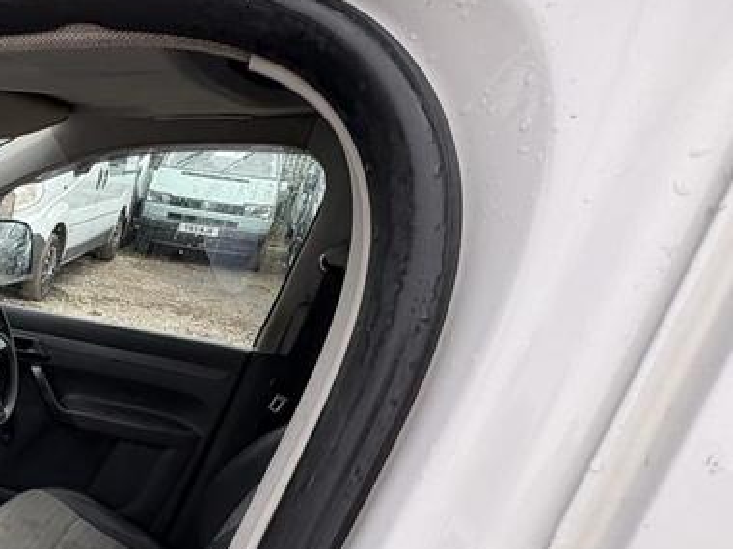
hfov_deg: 43.3
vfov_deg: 41.1
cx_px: -69
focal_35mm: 33
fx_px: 699
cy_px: 439
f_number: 2.2
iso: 64
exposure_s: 1/159
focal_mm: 2.22
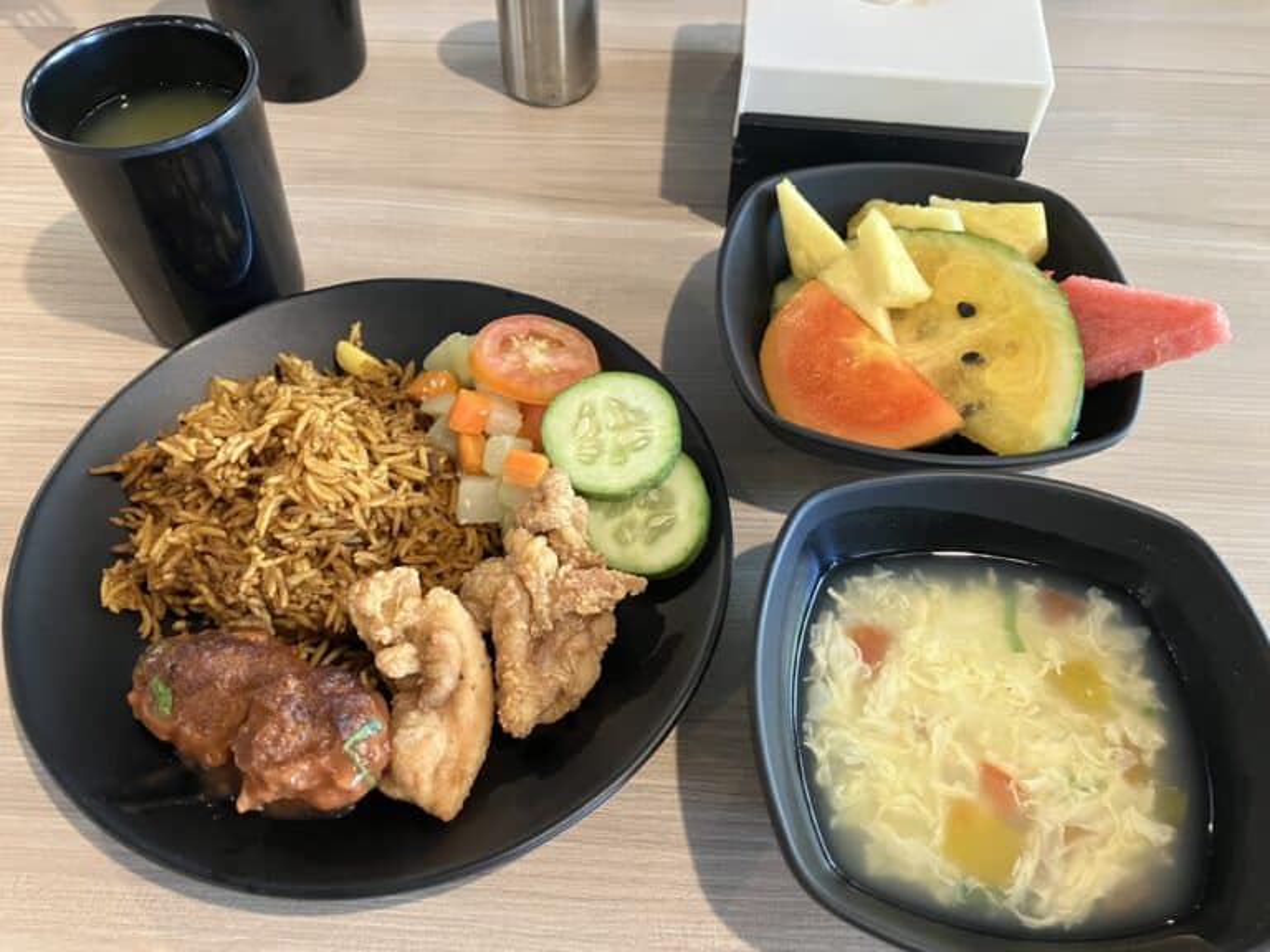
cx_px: 635
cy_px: 476
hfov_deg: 63.4
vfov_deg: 49.7
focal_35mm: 28
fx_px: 1027
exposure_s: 1/51
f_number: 1.8
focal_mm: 3.99
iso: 320
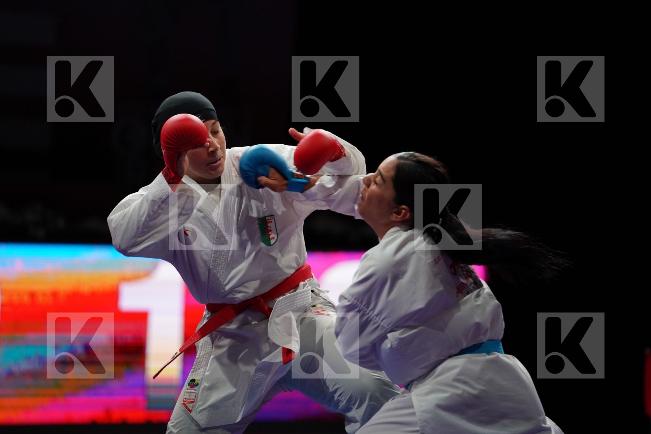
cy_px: 217
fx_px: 3381
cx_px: 326
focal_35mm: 187
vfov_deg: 7.3
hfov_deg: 11.0
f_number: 2.8
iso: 2000
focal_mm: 187
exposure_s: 1/1000
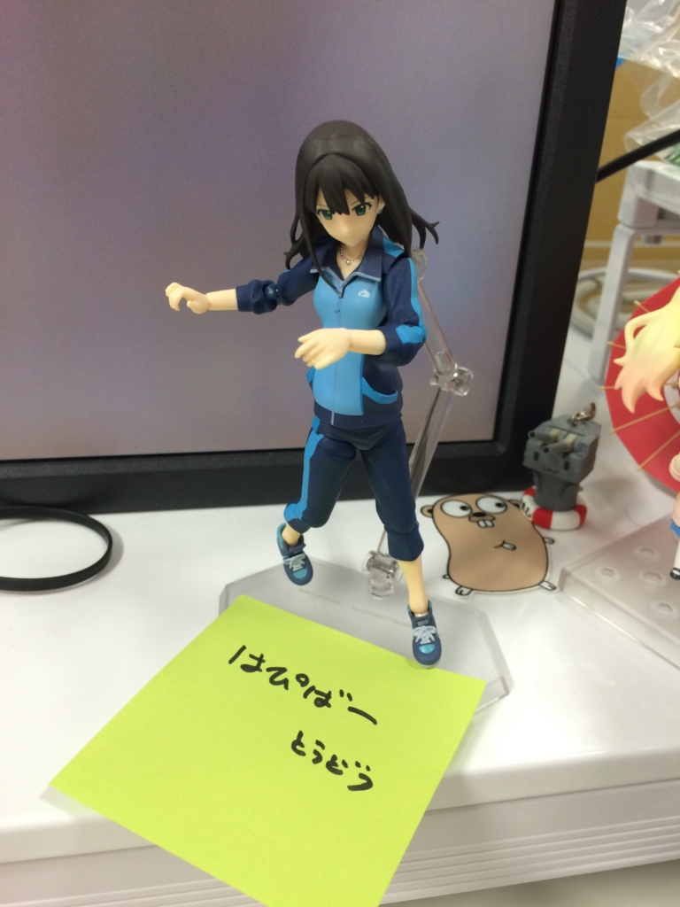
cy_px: 454
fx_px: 760
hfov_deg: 48.2
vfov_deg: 61.7
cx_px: 340
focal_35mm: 29
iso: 100
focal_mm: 4.15
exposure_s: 1/30
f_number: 2.2
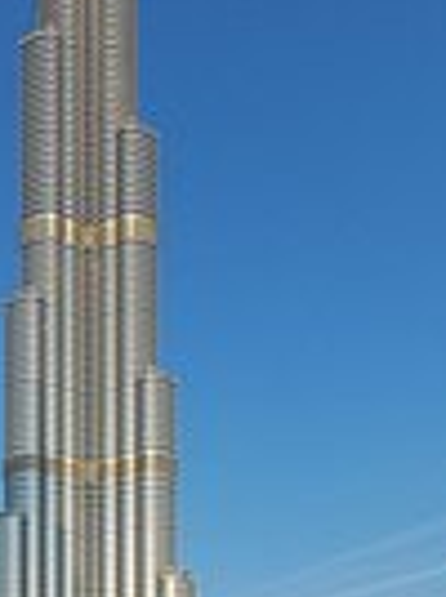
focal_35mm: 62
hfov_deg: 23.5
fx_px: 1069
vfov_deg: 30.3
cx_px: 156
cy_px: 102
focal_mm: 12
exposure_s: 1/200
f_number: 8
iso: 100
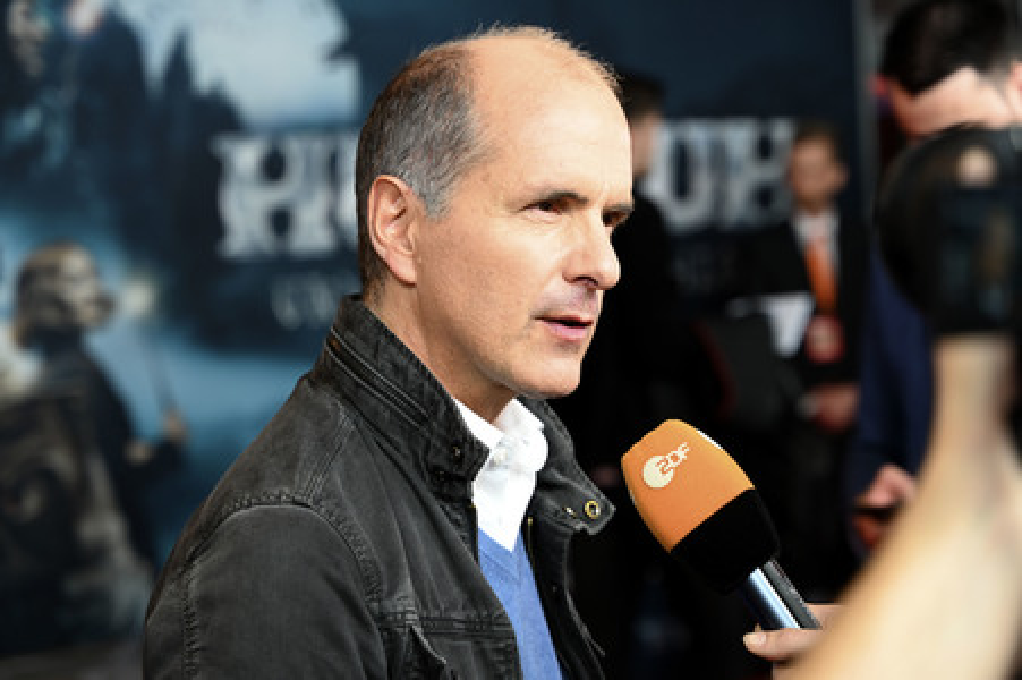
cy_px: 340
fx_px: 2128
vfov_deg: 18.2
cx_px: 511
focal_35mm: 75
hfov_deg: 27.0
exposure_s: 1/125
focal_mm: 75
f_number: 3.5
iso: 640
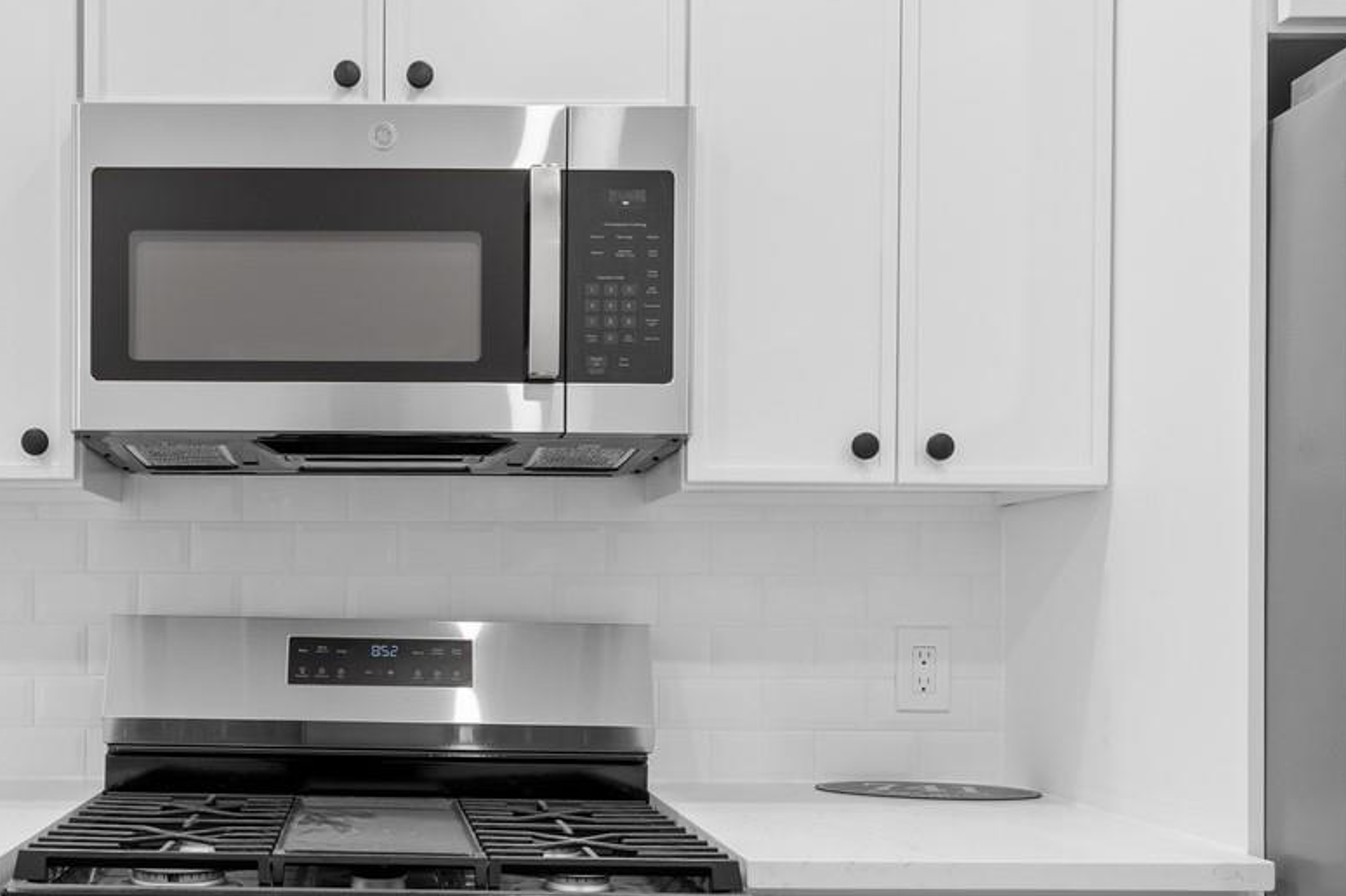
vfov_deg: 35.6
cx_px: 396
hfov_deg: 50.5
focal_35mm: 37
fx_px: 1383
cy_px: 595
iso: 640
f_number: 10
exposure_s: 1/4
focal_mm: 14
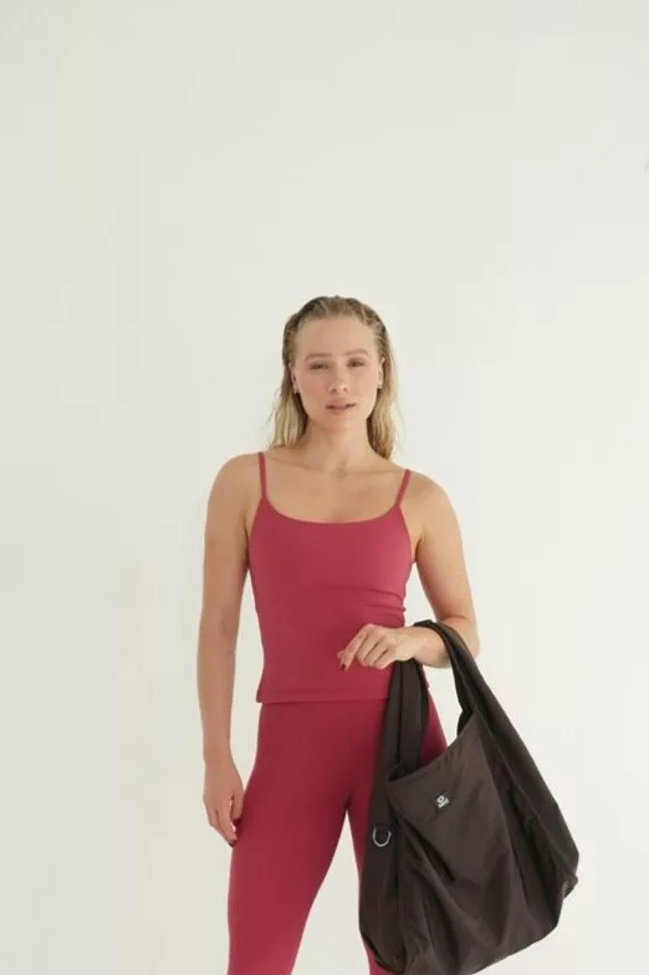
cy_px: 663
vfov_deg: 39.8
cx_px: 350
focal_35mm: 49
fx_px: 1326
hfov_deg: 27.5
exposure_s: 1/125
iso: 125
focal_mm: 20
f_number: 5
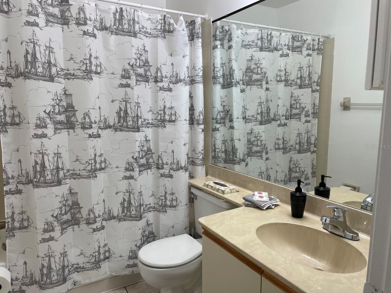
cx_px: 196
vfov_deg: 53.1
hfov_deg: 67.3
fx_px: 294
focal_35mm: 26
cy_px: 146
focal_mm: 4.2
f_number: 1.6
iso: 80
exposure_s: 1/120
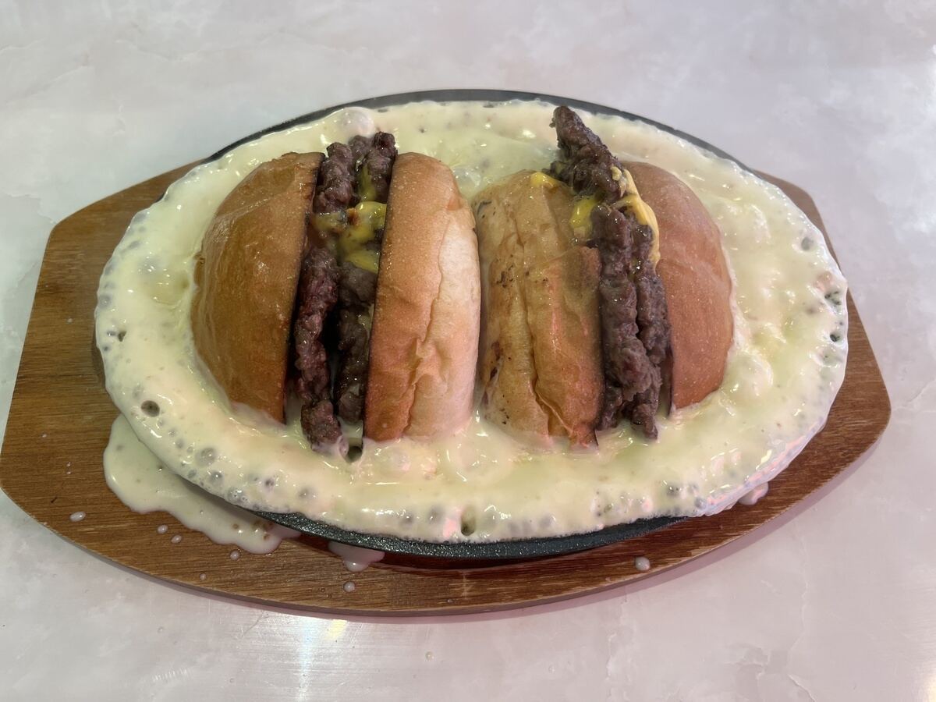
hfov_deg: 67.3
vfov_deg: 53.1
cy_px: 351
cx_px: 468
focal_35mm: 26
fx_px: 703
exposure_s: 1/100
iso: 100
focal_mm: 5.1
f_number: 1.6
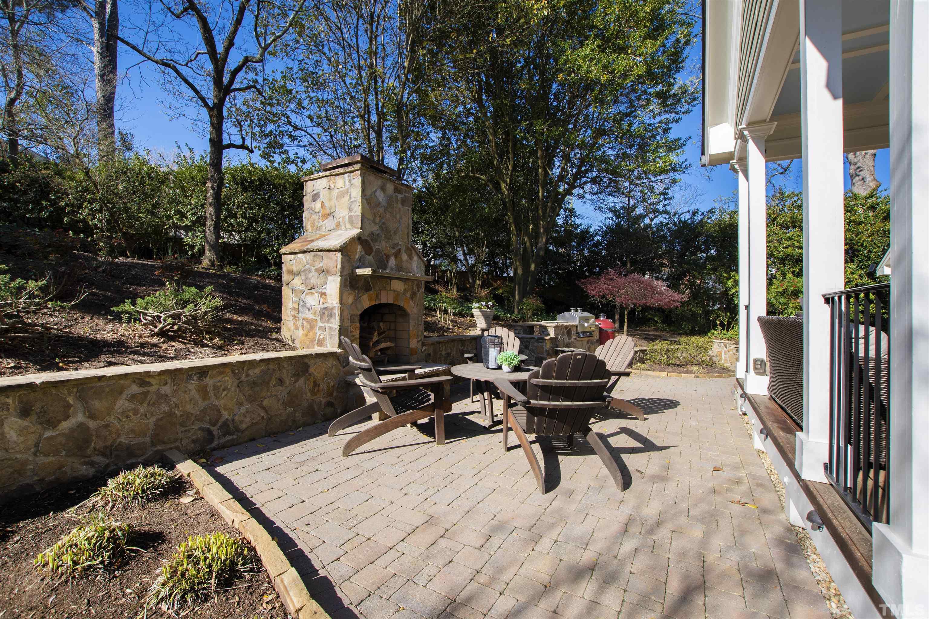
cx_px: 464
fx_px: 387
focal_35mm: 15
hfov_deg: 100.4
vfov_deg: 77.3
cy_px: 310
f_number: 8
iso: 250
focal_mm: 10
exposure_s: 1/320
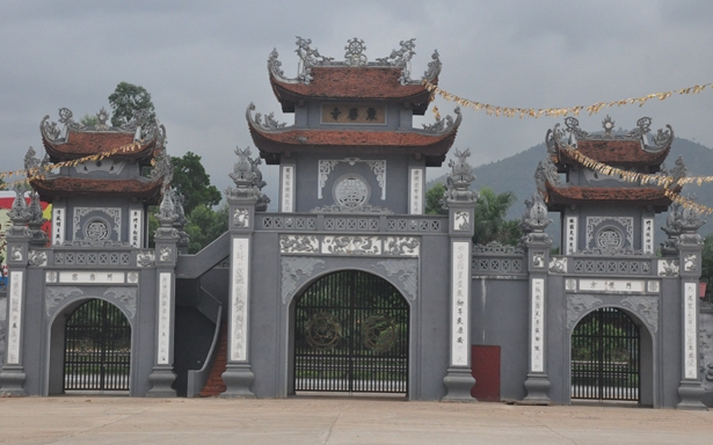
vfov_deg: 11.6
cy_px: 206
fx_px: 2195
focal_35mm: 113
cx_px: 347
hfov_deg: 18.4
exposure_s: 1/800
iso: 2000
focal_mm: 70
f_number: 14
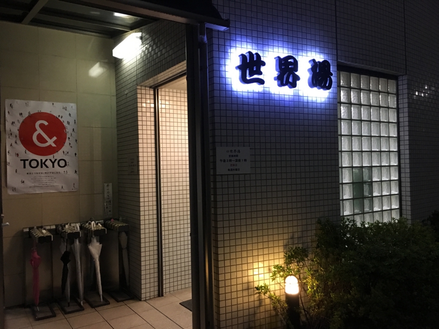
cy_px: 164
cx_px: 220
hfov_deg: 61.7
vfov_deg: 48.2
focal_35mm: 29
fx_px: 368
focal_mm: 4.15
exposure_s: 1/30
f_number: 2.2
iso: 200
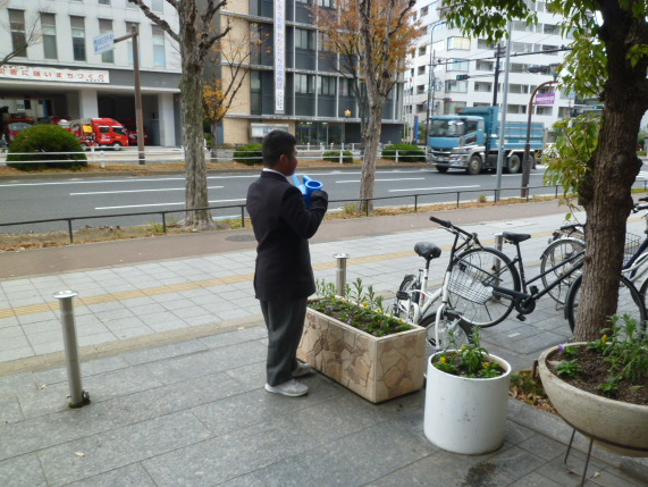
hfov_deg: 63.4
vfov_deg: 49.7
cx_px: 333
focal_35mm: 28
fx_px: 524
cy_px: 270
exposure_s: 1/100
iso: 80
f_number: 3.5
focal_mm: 4.5
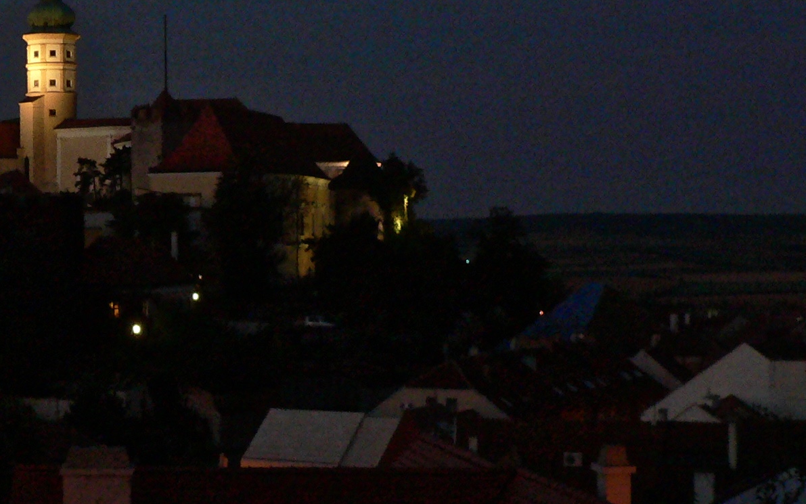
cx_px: 26
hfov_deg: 24.2
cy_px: 142
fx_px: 1802
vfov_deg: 15.9
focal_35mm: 82
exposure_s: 1/4
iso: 200
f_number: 2.8
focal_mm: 6
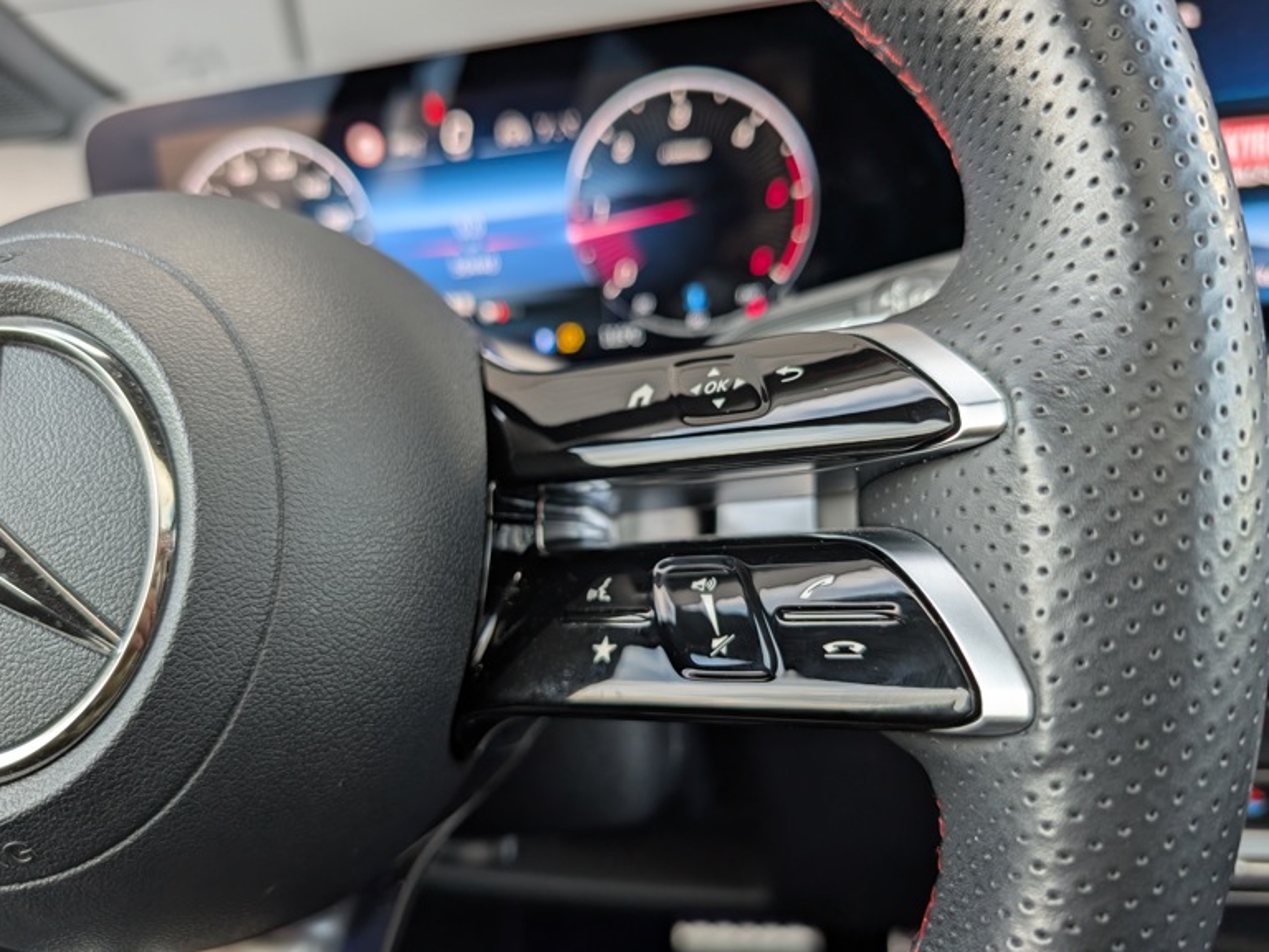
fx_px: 916
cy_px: 466
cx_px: 639
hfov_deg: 69.4
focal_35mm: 25
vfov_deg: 54.9
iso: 101
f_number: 1.68
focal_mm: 6.9
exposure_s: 1/89.7
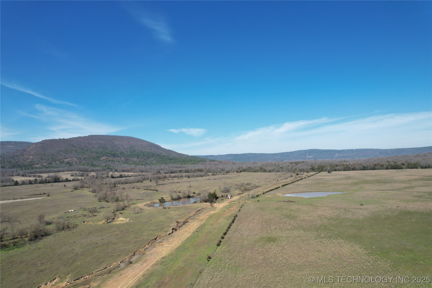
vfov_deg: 57.2
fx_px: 264
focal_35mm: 22
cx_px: 216
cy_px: 144
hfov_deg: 78.6
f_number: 2.8
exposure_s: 1/1600
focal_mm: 8.38
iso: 100
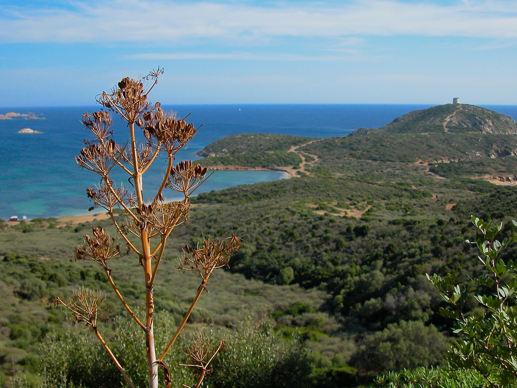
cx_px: 266
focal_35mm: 47
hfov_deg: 40.4
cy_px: 215
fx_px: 702
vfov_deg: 30.9
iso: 100
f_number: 2.9
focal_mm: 10.7
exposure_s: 1/1553
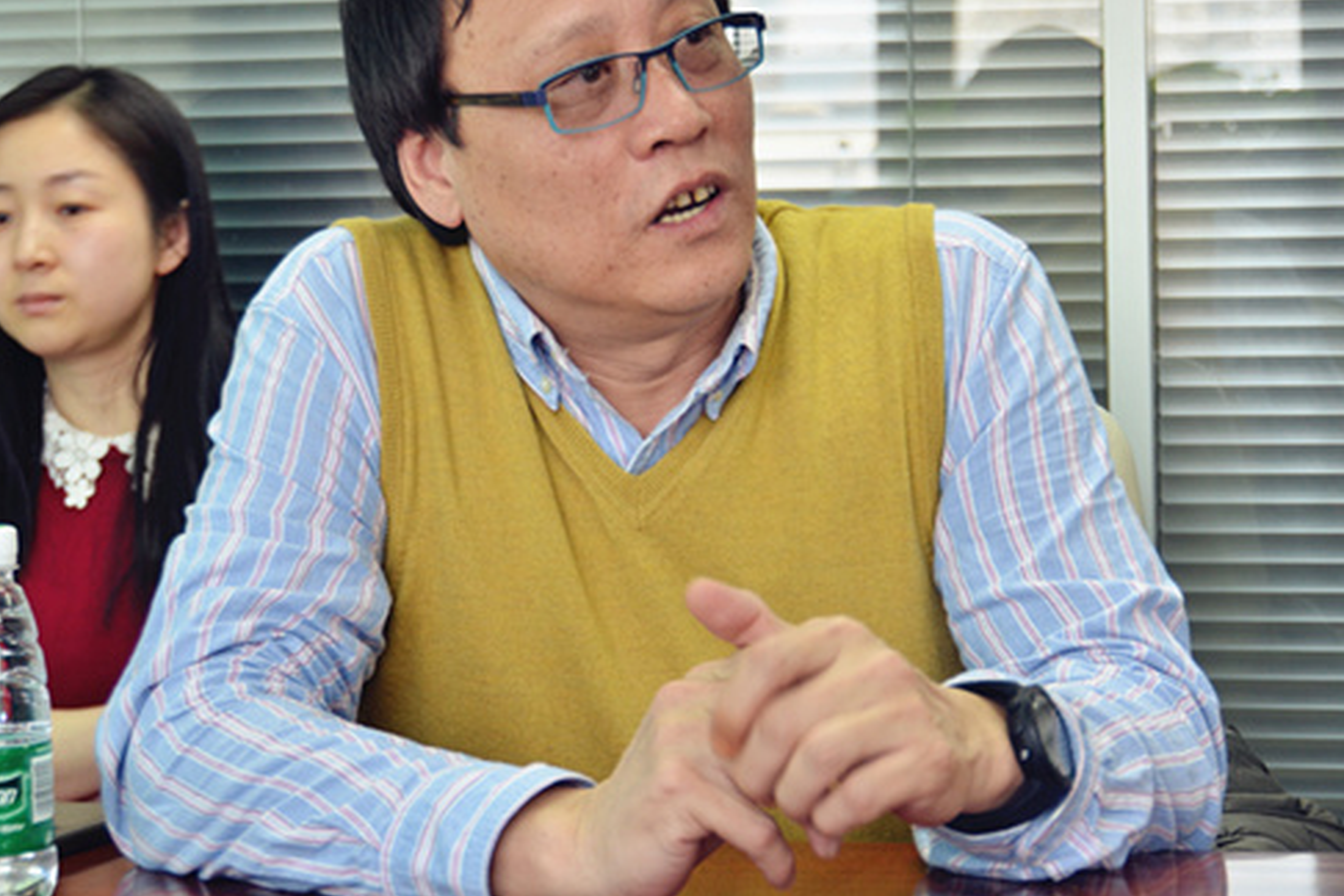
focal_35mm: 96
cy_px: 382
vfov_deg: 14.2
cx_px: 631
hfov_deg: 21.2
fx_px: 3584
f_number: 4.8
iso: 400
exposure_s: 1/40
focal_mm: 52
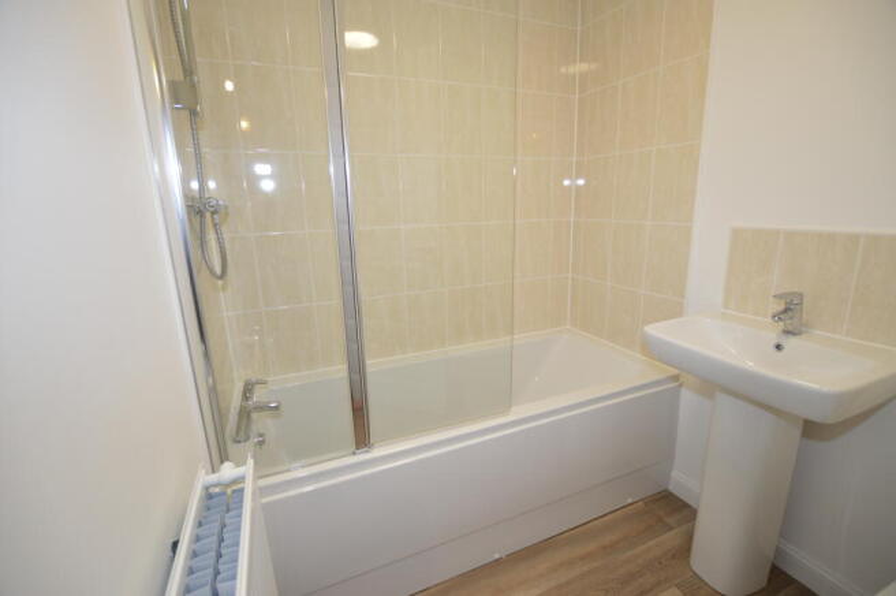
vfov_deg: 77.2
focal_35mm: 15
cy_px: 298
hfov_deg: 100.4
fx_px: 373
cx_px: 448
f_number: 3.5
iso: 450
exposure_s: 1/60
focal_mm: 10
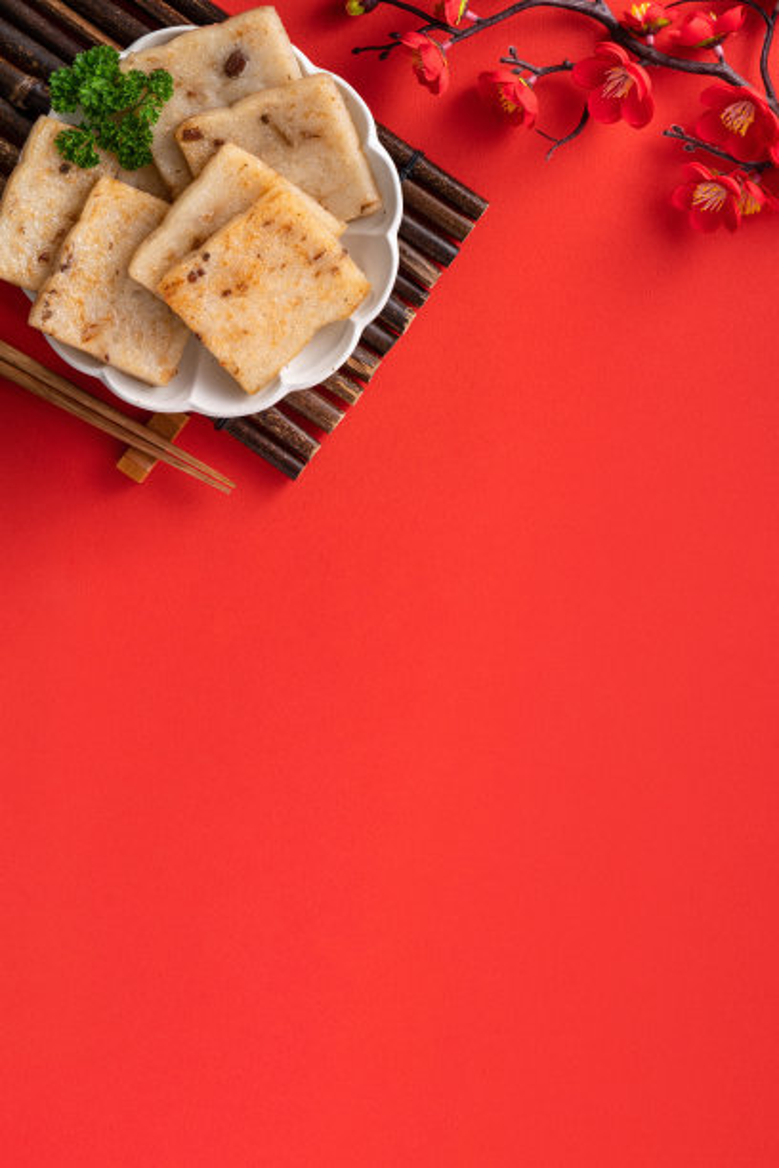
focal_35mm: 120
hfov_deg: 11.4
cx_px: 390
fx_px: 3895
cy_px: 584
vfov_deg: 17.1
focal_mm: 120
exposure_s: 1/160
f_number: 9
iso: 100
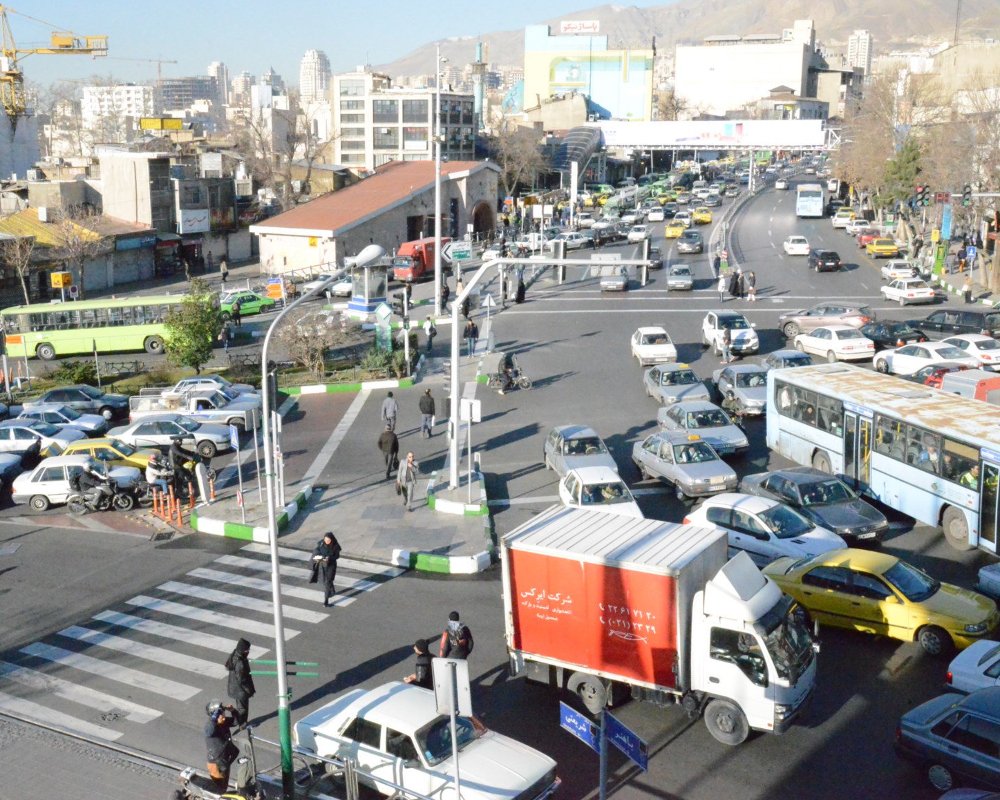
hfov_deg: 48.9
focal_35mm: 37
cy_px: 396
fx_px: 1095
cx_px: 423
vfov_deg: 40.1
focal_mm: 31
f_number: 22
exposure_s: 1/2500
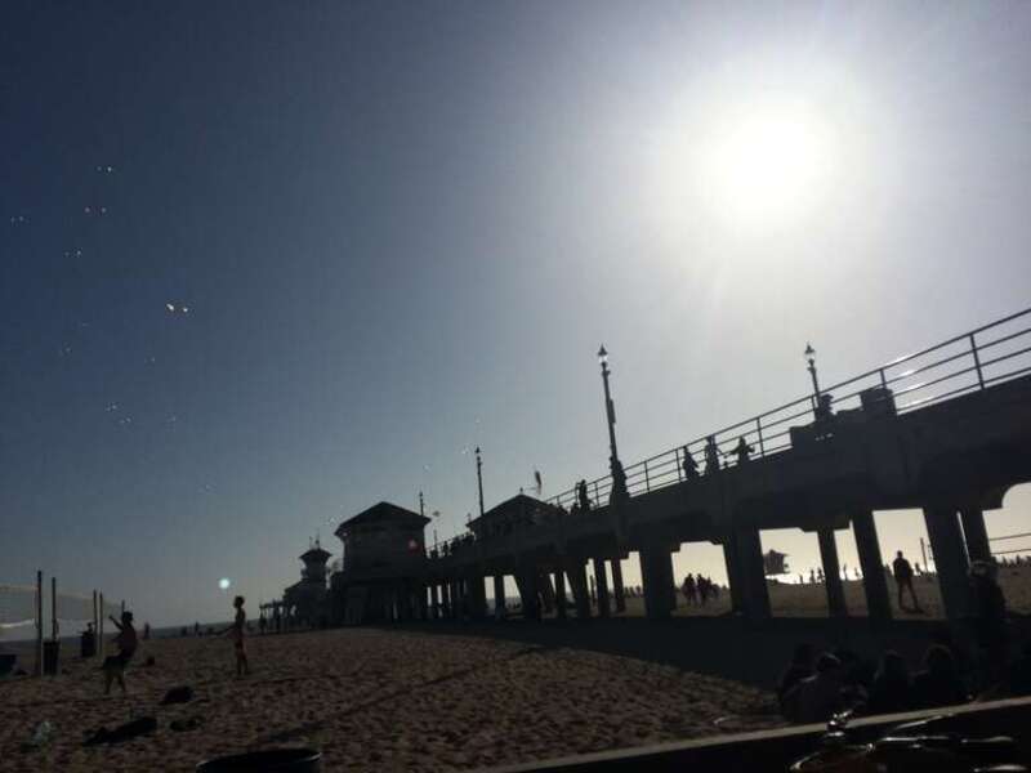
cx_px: 516
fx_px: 864
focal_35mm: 29
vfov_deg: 48.2
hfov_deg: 61.7
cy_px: 386
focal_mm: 4.15
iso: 40
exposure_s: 1/20833
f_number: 2.2
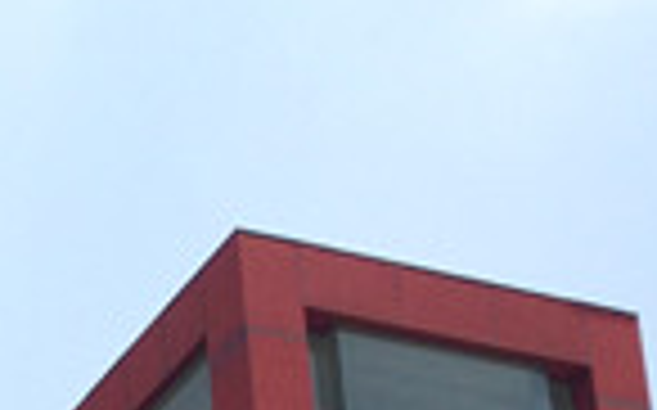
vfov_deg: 7.0
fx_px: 3024
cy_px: 1225
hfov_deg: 11.4
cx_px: -580
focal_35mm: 169
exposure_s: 1/1786
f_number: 2.2
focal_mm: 4.15
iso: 32
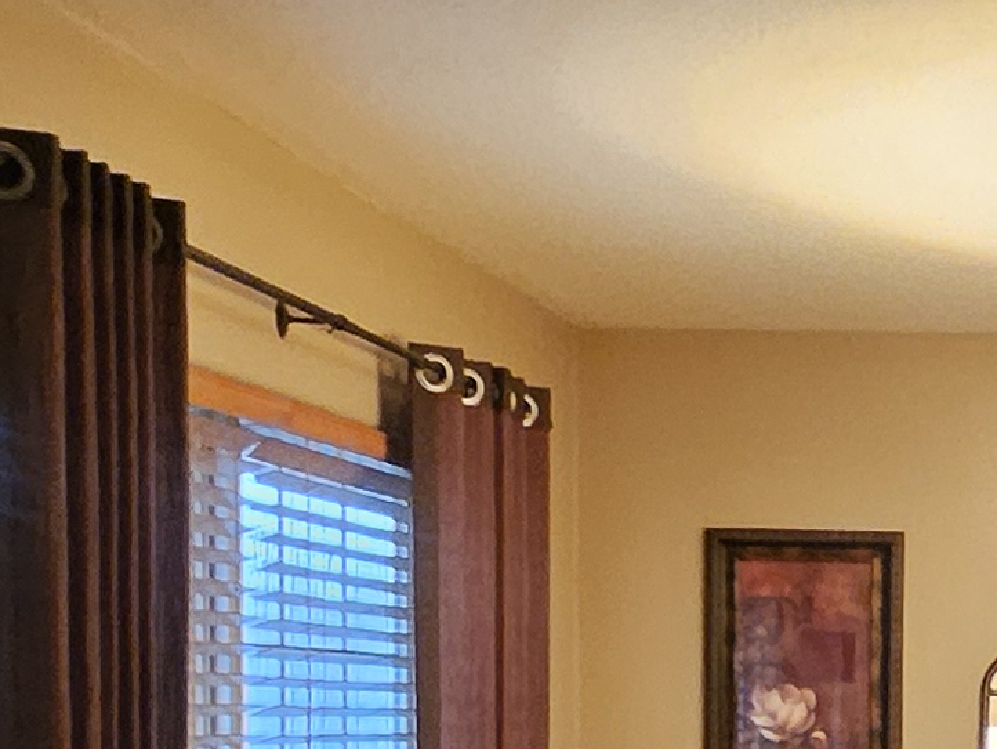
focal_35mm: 72
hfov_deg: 23.7
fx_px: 2074
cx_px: 1308
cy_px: 788
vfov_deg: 19.7
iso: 400
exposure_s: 1/30
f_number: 2.2
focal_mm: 1.74
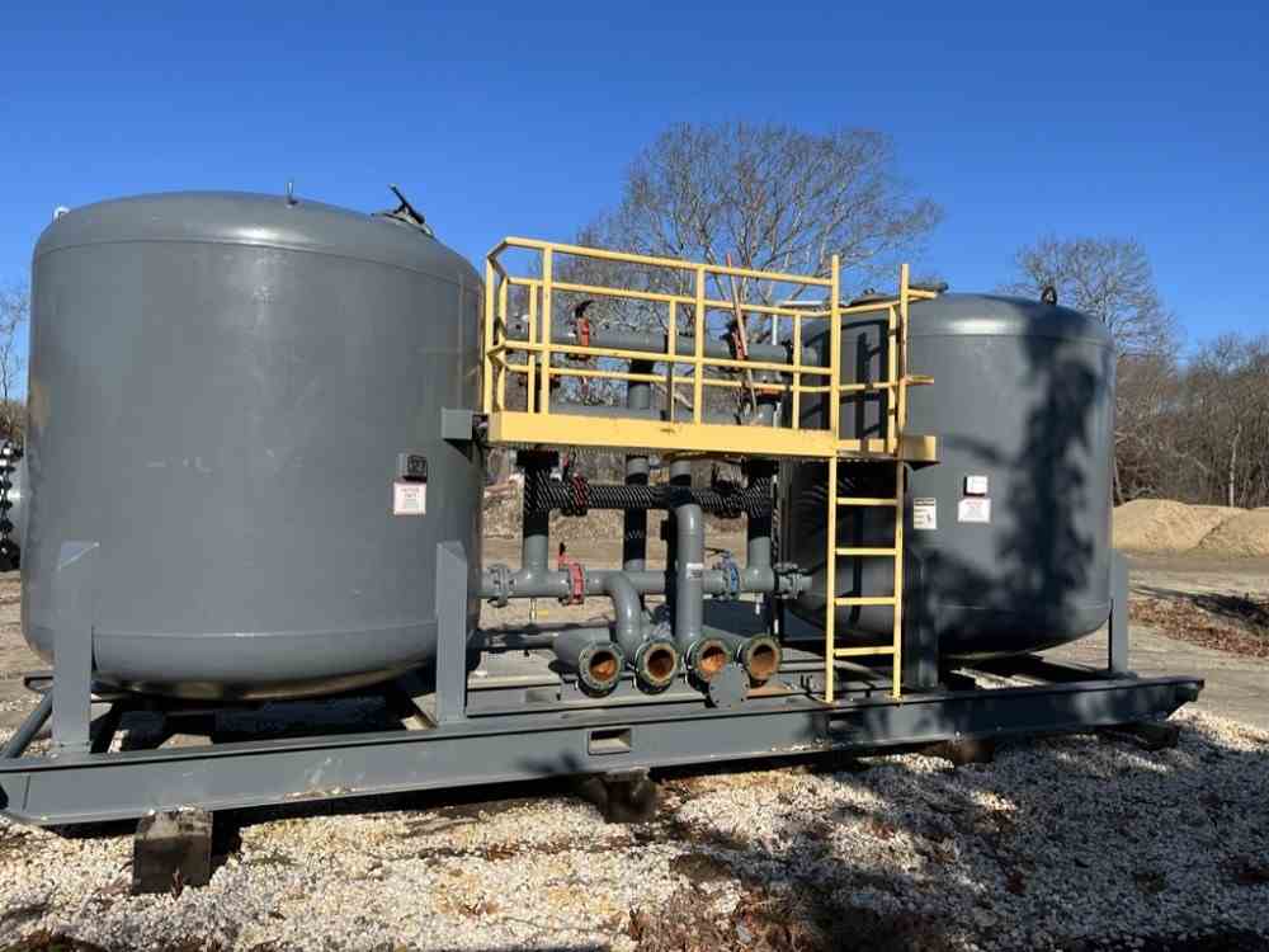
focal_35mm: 26
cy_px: 476
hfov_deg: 67.3
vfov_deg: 53.1
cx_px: 634
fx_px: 953
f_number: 1.6
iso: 50
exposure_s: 1/3521
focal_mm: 5.1
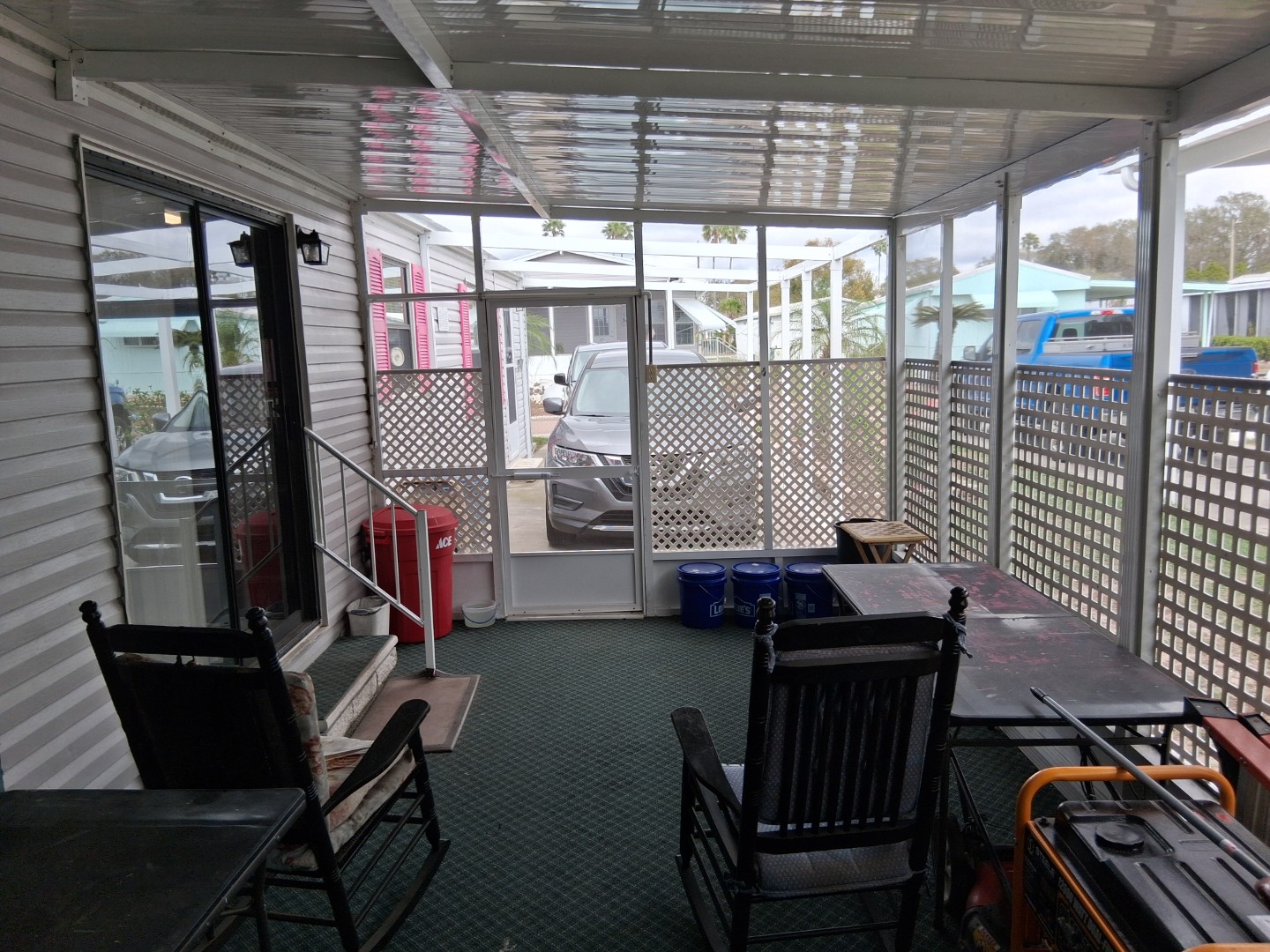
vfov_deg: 53.1
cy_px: 476
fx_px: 954
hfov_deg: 67.3
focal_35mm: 26
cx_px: 635
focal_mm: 3.98
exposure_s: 1/146
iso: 25
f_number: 1.8
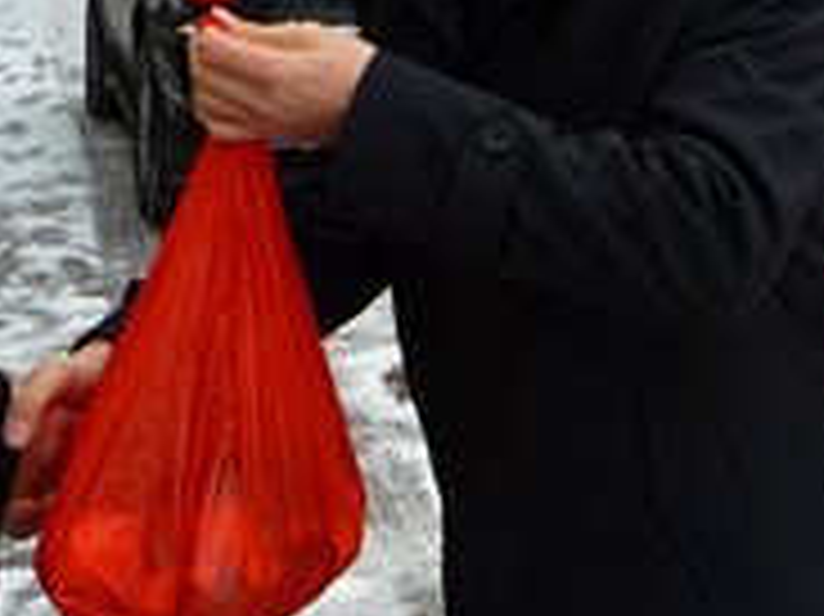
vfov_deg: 17.8
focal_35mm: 82
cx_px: 869
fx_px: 1951
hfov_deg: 22.7
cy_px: 115
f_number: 4
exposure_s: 1/250
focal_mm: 5.2
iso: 100
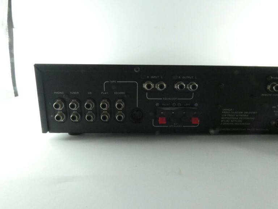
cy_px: 104
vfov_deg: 66.0
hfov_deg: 81.7
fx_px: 161
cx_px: 139
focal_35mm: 20
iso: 1250
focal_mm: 3.6
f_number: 7.1
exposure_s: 1/60
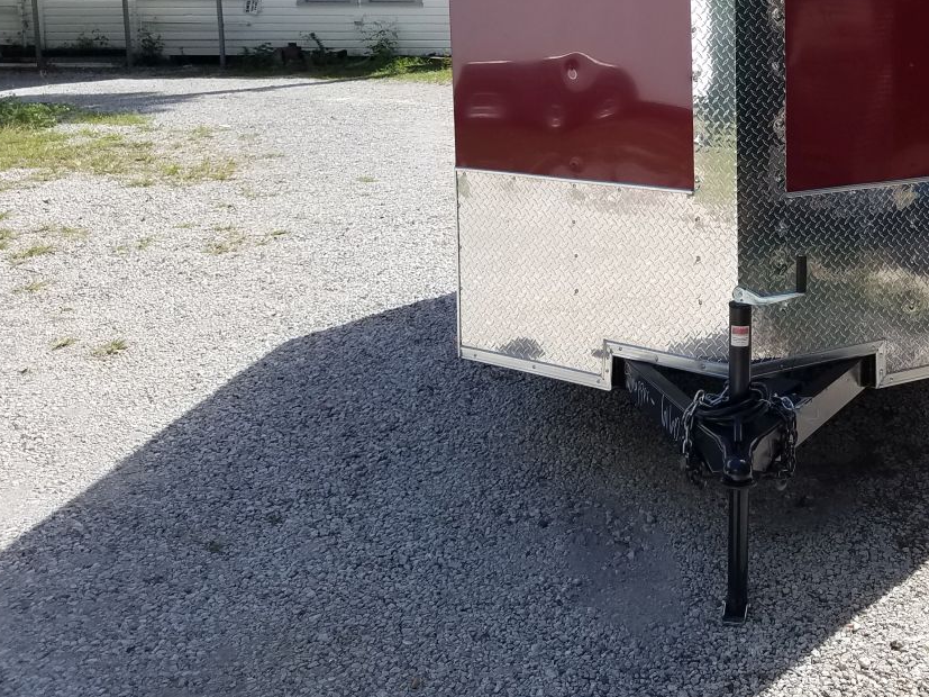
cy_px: 117
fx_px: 1181
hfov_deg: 41.0
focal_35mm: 44
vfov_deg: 31.8
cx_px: 754
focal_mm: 4.2
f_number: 1.7
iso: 50
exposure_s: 1/1964
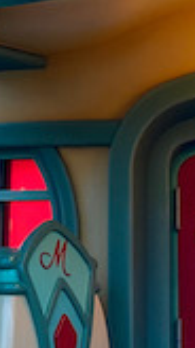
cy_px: -110
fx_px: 1207
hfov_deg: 9.2
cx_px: 49
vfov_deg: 15.6
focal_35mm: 131
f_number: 1.8
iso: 200
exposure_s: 1/50
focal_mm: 4.25
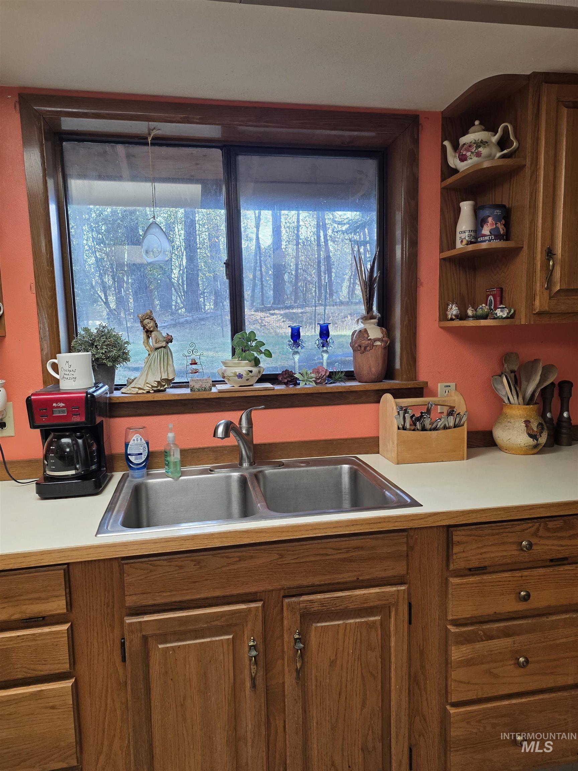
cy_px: 386
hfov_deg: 58.9
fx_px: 512
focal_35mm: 23
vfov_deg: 73.9
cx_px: 289
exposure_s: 1/120
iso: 160
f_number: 1.7
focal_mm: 6.3
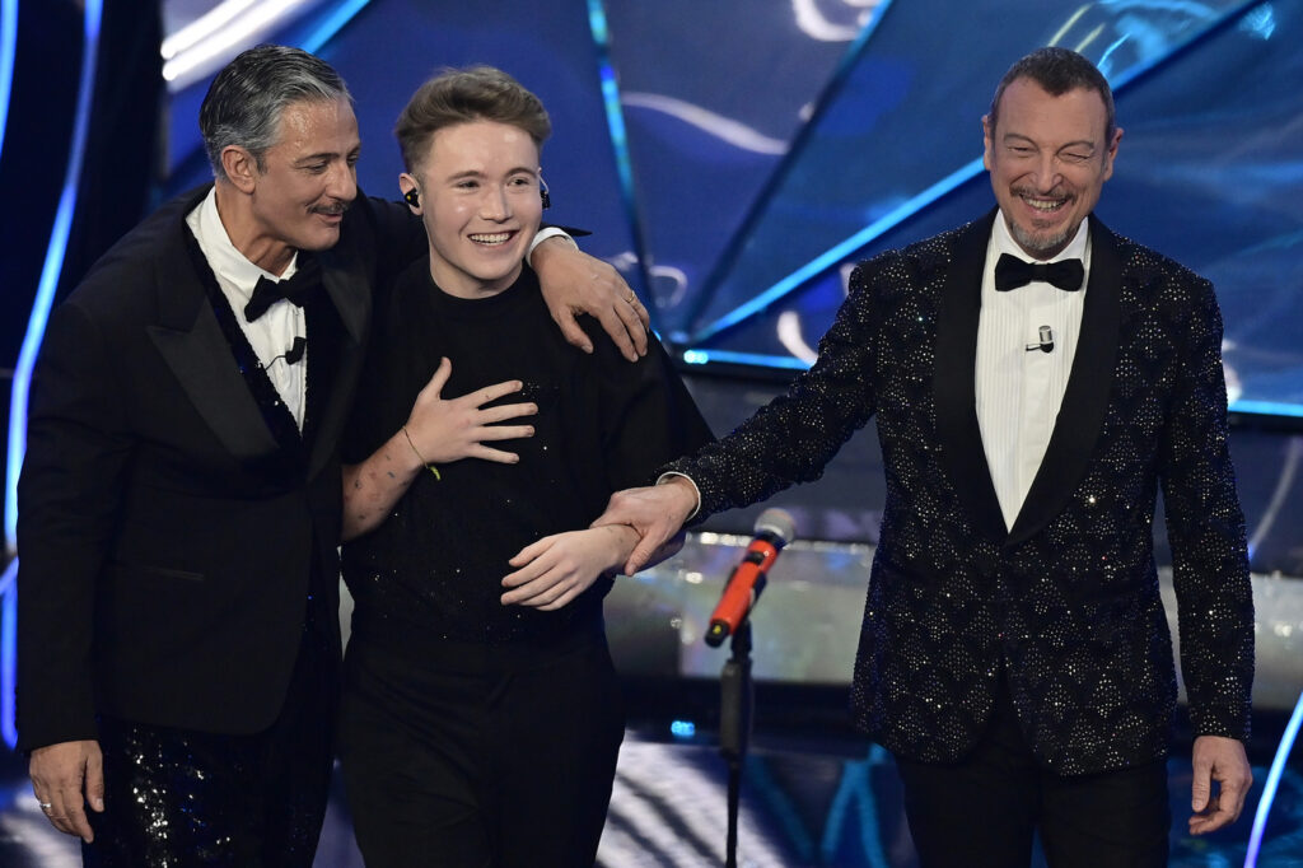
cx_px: 652
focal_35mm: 300
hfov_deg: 6.9
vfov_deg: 4.6
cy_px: 434
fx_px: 10854
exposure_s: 1/500
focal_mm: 300
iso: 4000
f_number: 4
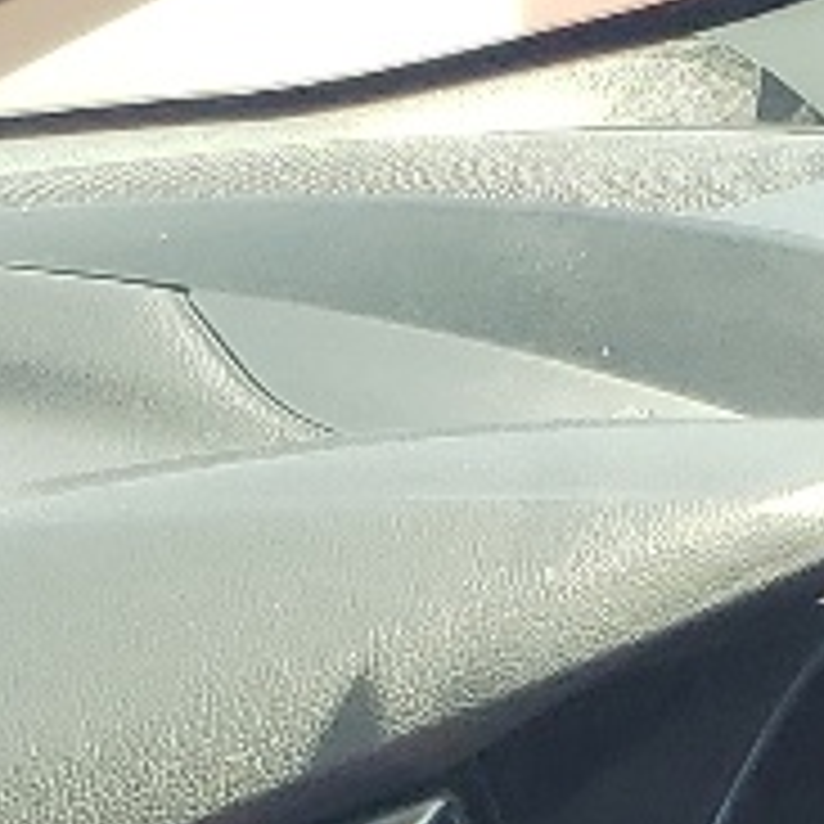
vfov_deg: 8.2
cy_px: 1725
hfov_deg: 7.5
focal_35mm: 201
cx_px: 2576
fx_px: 5413
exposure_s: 1/556
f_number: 1.5
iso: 50
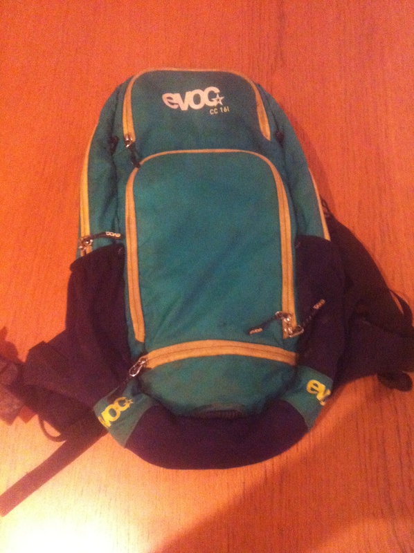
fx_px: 559
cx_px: 207
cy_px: 276
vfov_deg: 52.7
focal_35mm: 35
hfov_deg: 40.6
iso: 1000
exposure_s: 1/15
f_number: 2.8
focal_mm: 3.85
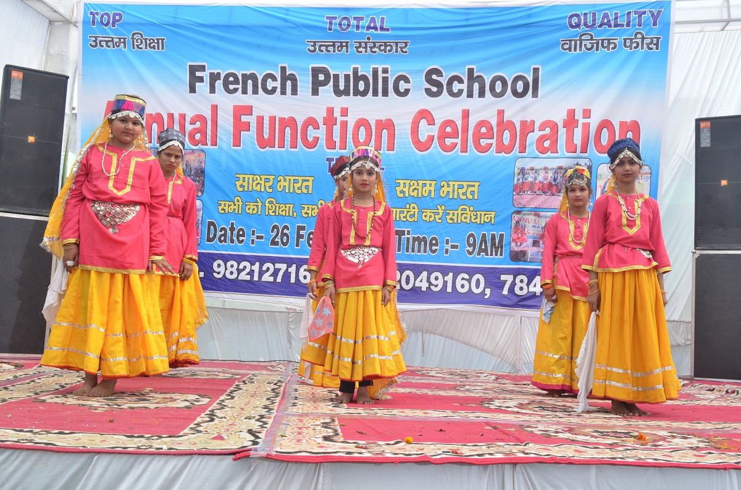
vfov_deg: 35.3
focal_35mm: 38
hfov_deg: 51.4
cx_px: 370
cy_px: 245
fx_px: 770
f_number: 10
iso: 320
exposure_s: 1/160
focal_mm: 25
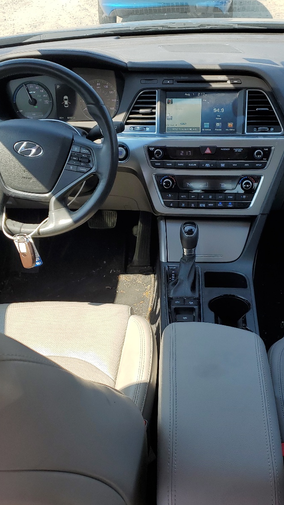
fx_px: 509
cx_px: 172
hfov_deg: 31.1
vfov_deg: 52.8
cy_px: 252
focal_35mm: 38
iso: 50
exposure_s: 1/625
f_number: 1.5
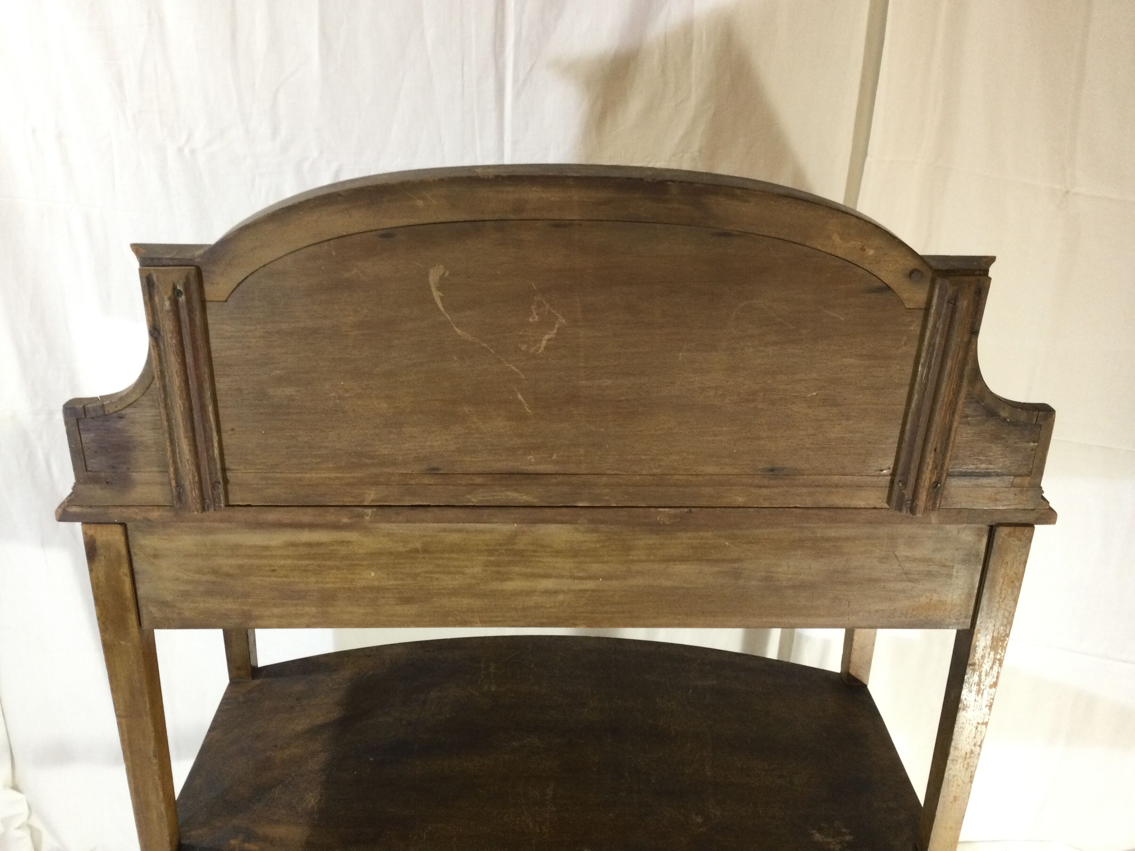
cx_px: 568
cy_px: 426
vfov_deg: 45.4
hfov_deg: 58.4
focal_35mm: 31
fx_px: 1016
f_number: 2.4
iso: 100
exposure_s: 1/33
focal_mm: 3.3
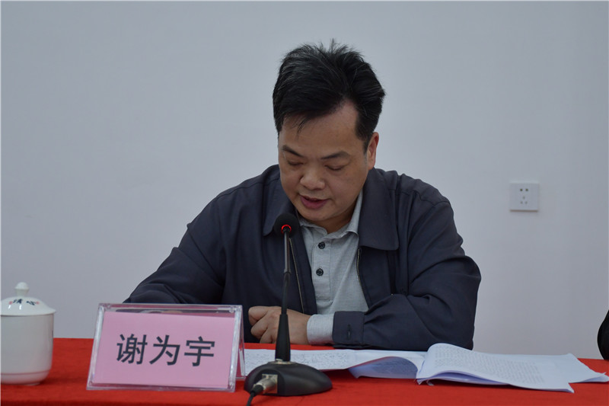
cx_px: 304
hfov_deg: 28.1
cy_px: 203
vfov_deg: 18.9
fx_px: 1218
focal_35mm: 72
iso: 1250
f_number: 4.5
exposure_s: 1/100
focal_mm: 48
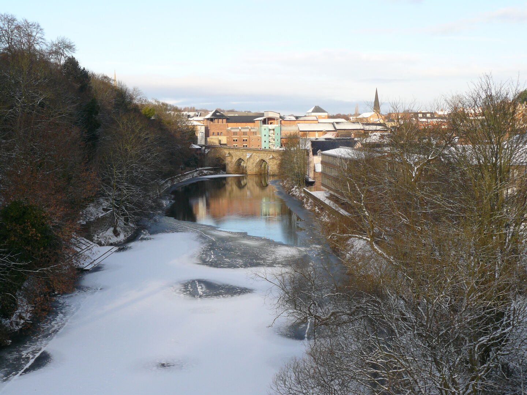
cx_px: 264
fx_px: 761
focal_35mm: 50
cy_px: 198
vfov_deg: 29.1
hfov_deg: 38.2
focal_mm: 8.3
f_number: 5
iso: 100
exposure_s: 1/200
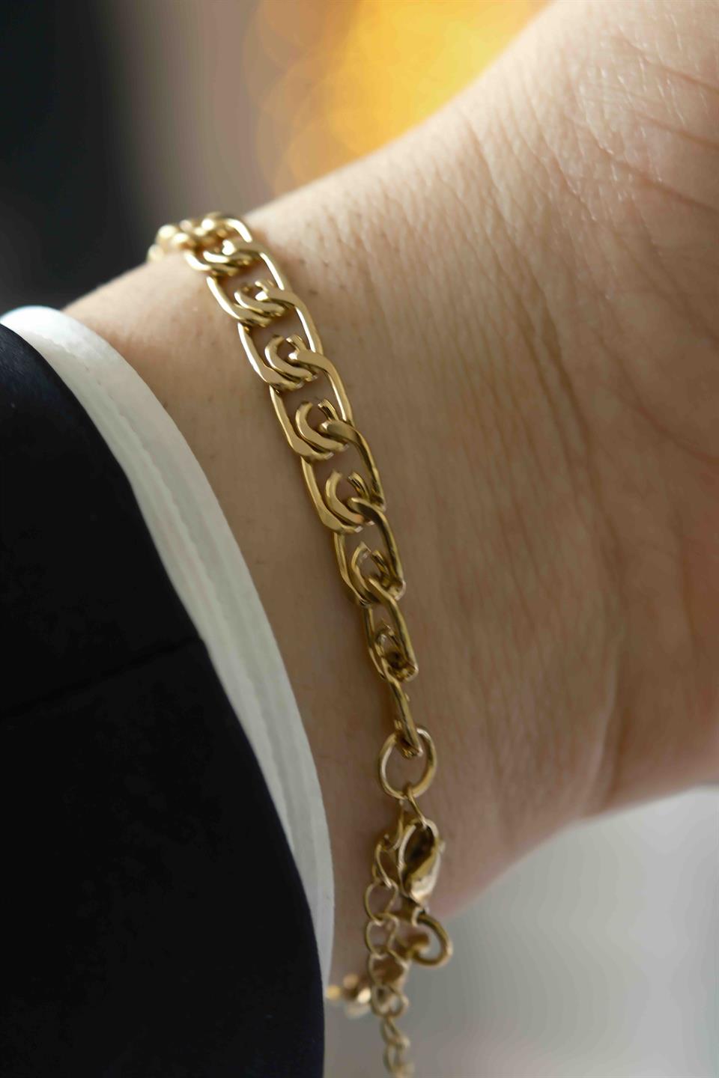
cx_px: 360
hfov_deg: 11.4
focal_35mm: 120
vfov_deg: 17.1
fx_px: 3595
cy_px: 539
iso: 400
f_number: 4
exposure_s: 1/30
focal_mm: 80
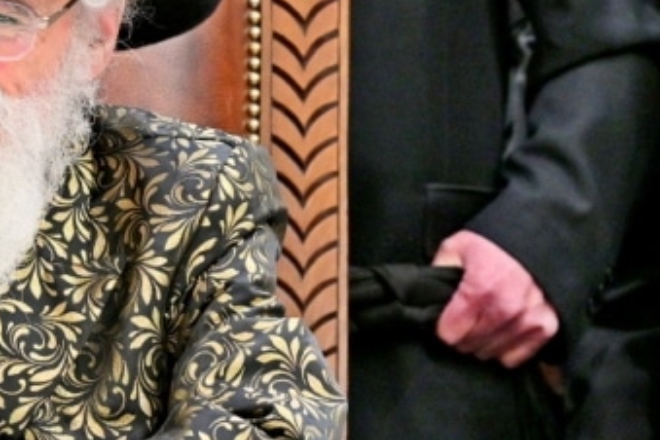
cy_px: -19
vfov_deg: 2.5
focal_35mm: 544
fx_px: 9973
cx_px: -72
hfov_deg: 3.8
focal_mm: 120
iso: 640
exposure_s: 1/250
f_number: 4
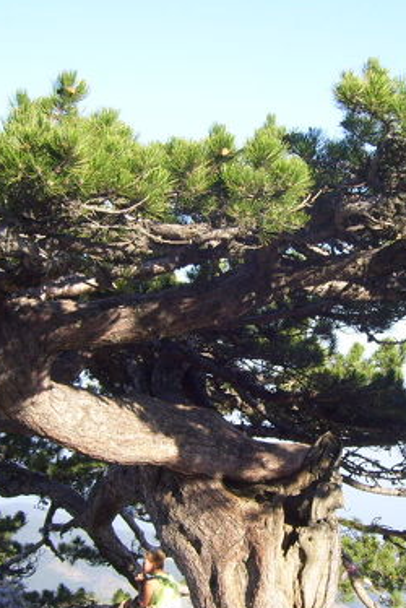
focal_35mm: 65
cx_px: 273
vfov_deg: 30.9
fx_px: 1097
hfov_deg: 20.9
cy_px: 347
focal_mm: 6
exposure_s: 1/250
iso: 80
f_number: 4.8
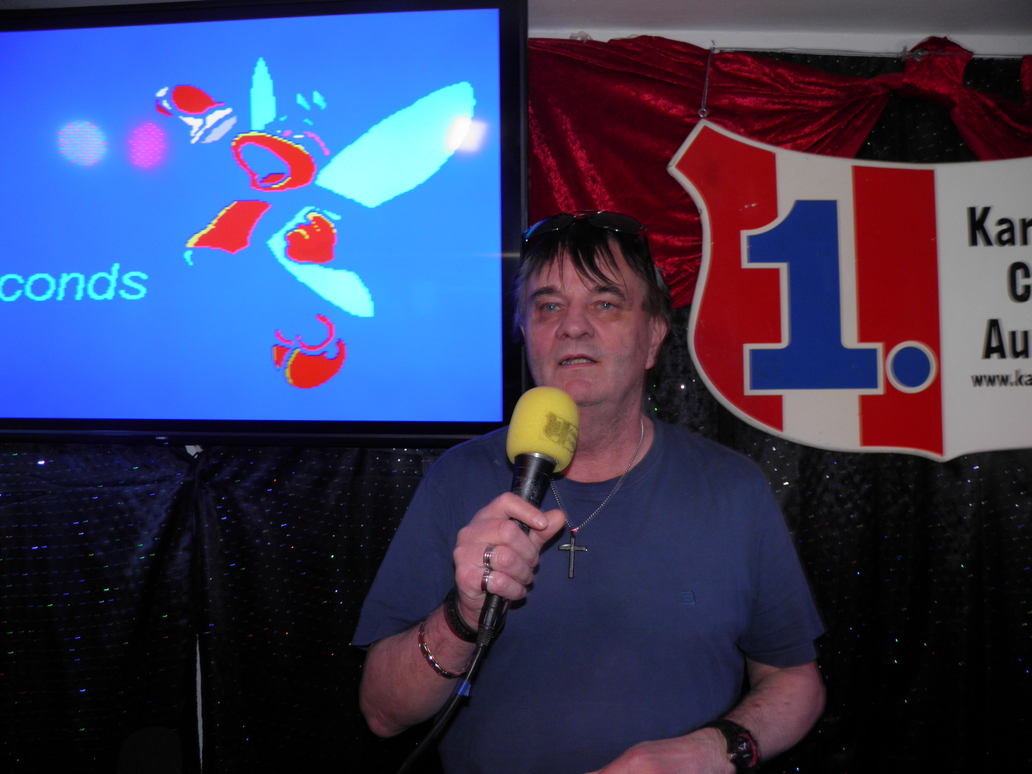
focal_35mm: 28
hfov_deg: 63.4
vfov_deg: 49.7
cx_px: 516
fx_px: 835
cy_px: 387
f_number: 2.8
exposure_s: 1/30
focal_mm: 4.9
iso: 100
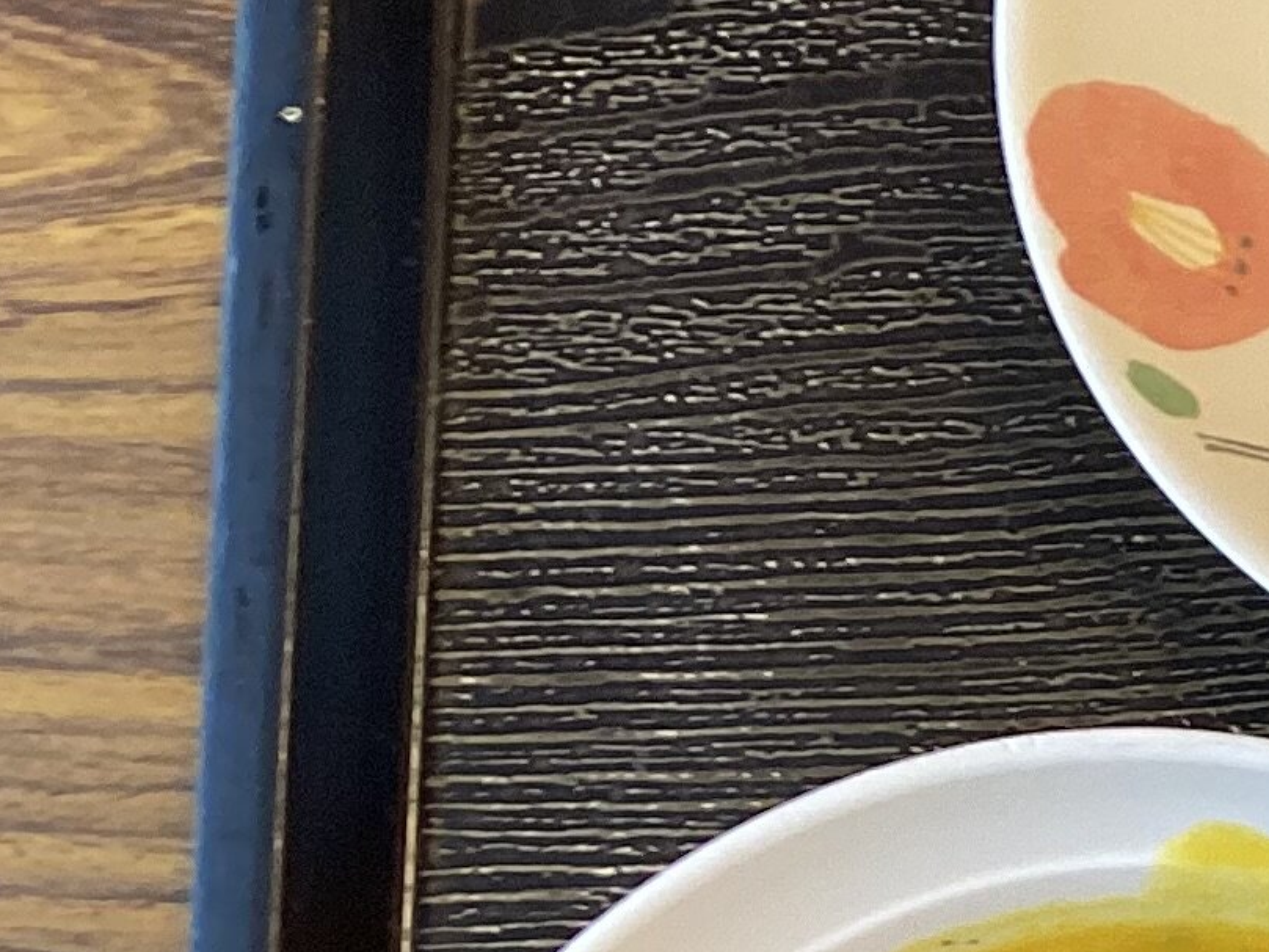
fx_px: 4583
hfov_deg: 13.6
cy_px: 939
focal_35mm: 125
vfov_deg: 11.7
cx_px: 2496
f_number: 2.4
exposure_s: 1/50
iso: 100
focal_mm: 3.3
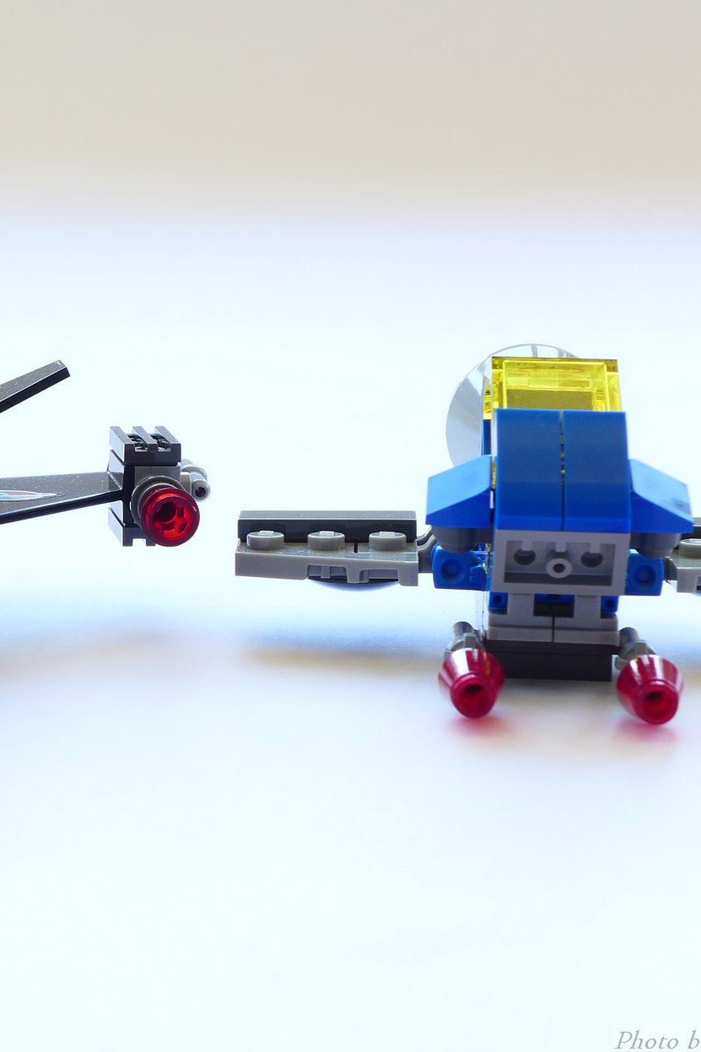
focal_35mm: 106
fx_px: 3097
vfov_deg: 19.3
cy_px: 526
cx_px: 105
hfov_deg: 12.8
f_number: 4.5
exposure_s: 1/20
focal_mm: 13.7
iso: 80
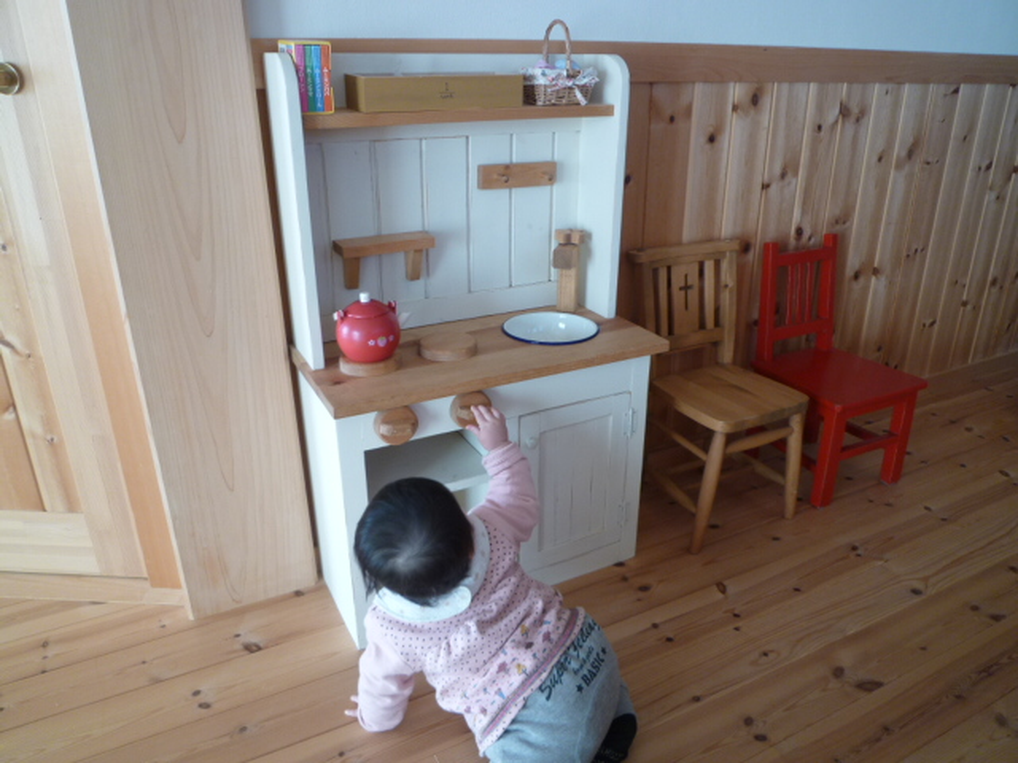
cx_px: 509
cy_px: 382
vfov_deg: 54.9
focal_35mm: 25
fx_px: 735
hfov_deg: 69.4
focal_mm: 4.5
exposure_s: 1/30
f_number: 2.8
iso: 100
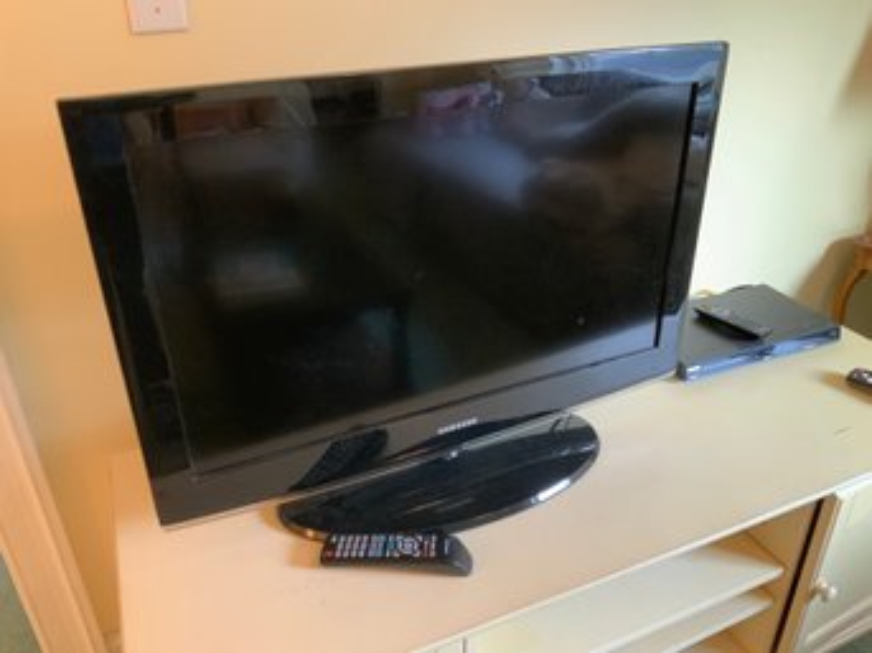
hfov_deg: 61.7
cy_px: 326
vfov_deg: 48.2
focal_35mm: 29
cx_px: 436
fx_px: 730
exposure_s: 1/40
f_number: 1.8
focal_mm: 3
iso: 200
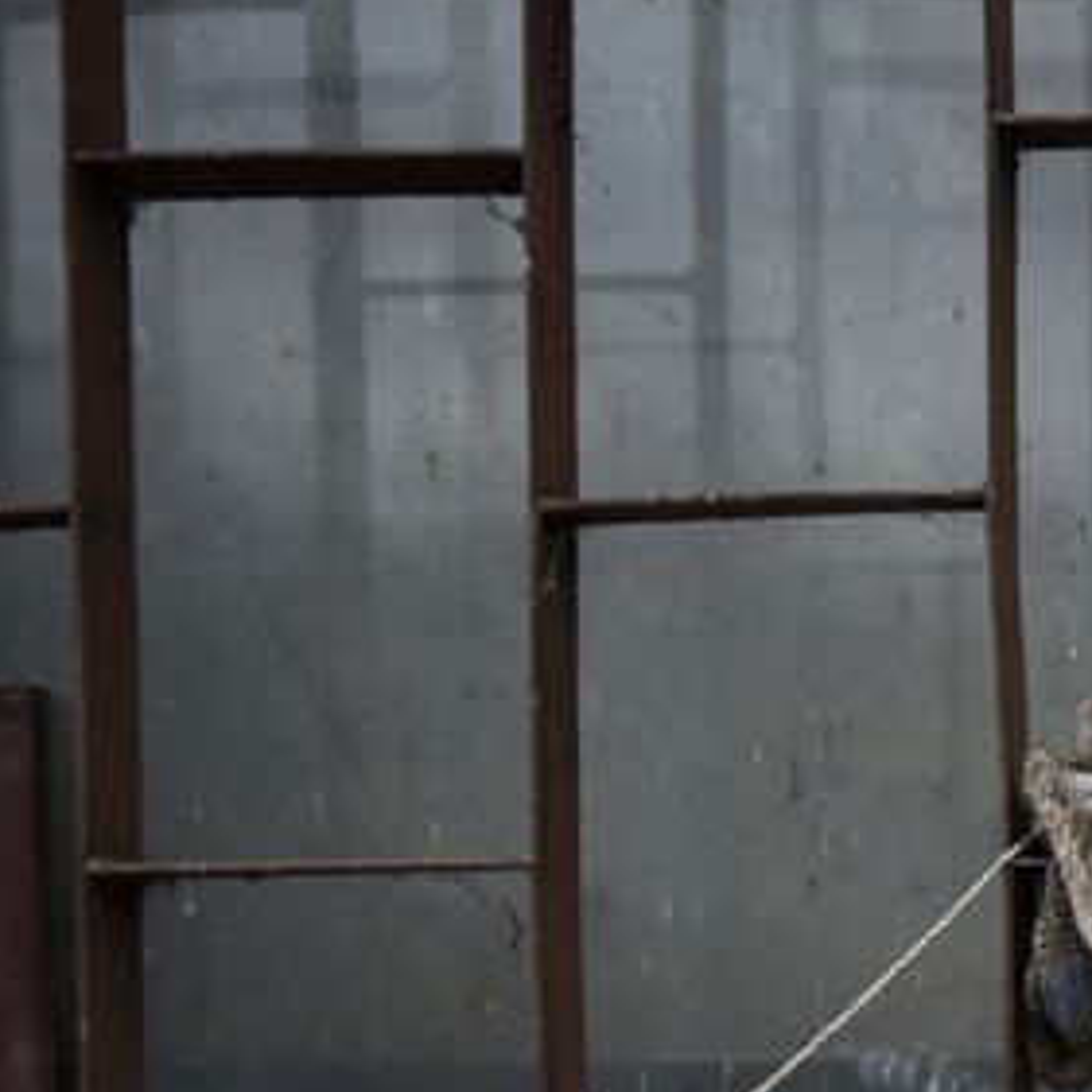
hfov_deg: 24.4
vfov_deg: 28.7
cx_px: 1543
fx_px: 2070
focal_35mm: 58
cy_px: 929
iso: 3200
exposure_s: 1/100
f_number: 4
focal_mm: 24
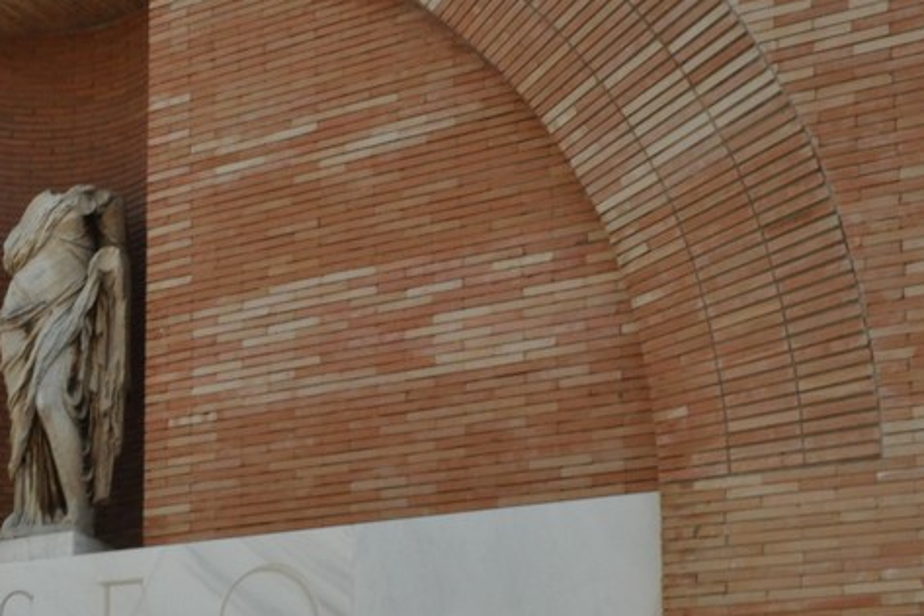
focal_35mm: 68
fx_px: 1747
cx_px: 45
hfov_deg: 28.2
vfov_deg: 19.4
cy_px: 630
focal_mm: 21
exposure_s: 1/200
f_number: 14
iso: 1000
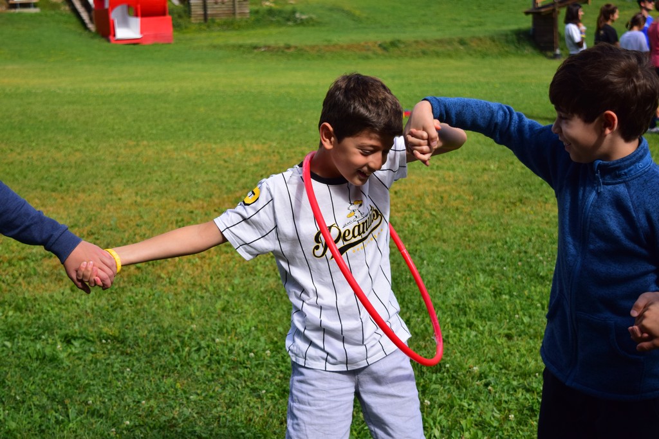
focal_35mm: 68
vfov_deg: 20.2
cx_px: 330
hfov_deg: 29.9
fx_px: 1236
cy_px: 220
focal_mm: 45
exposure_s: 1/1600
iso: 280
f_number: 5
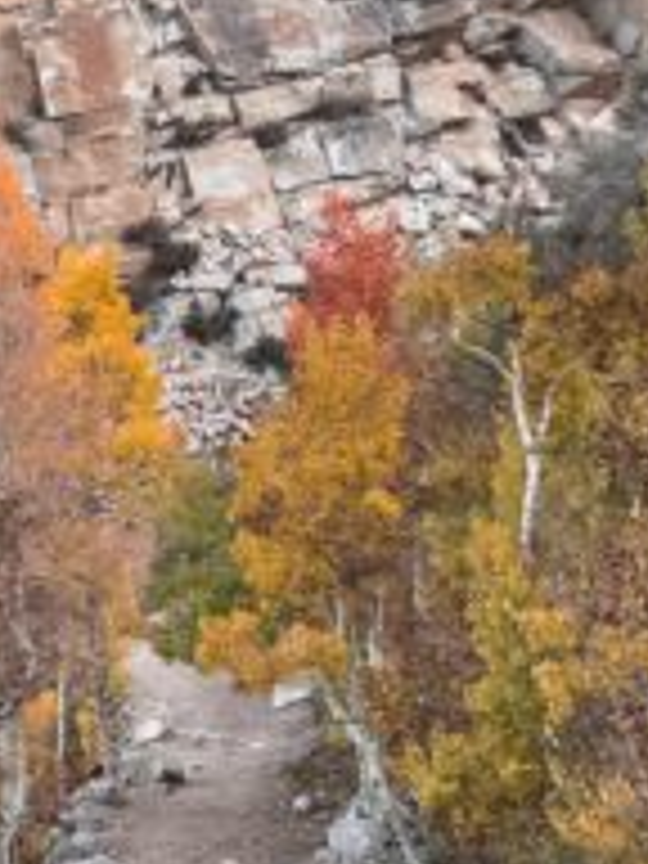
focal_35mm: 250
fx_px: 6240
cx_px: 158
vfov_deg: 7.9
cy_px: 554
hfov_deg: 5.9
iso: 500
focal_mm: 15.66
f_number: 2.8
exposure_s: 1/60
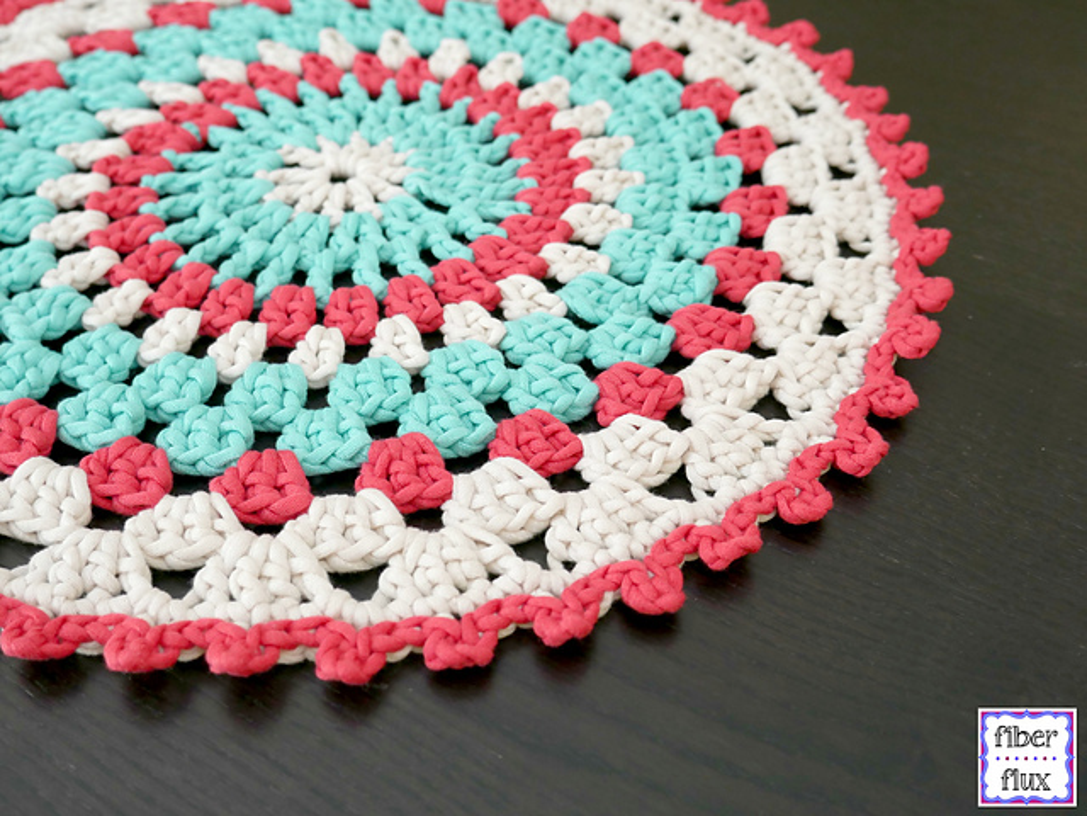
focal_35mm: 38
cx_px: 544
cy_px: 408
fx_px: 1193
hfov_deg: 49.0
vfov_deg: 37.7
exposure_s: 1/60
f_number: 4.1
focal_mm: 19
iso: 800
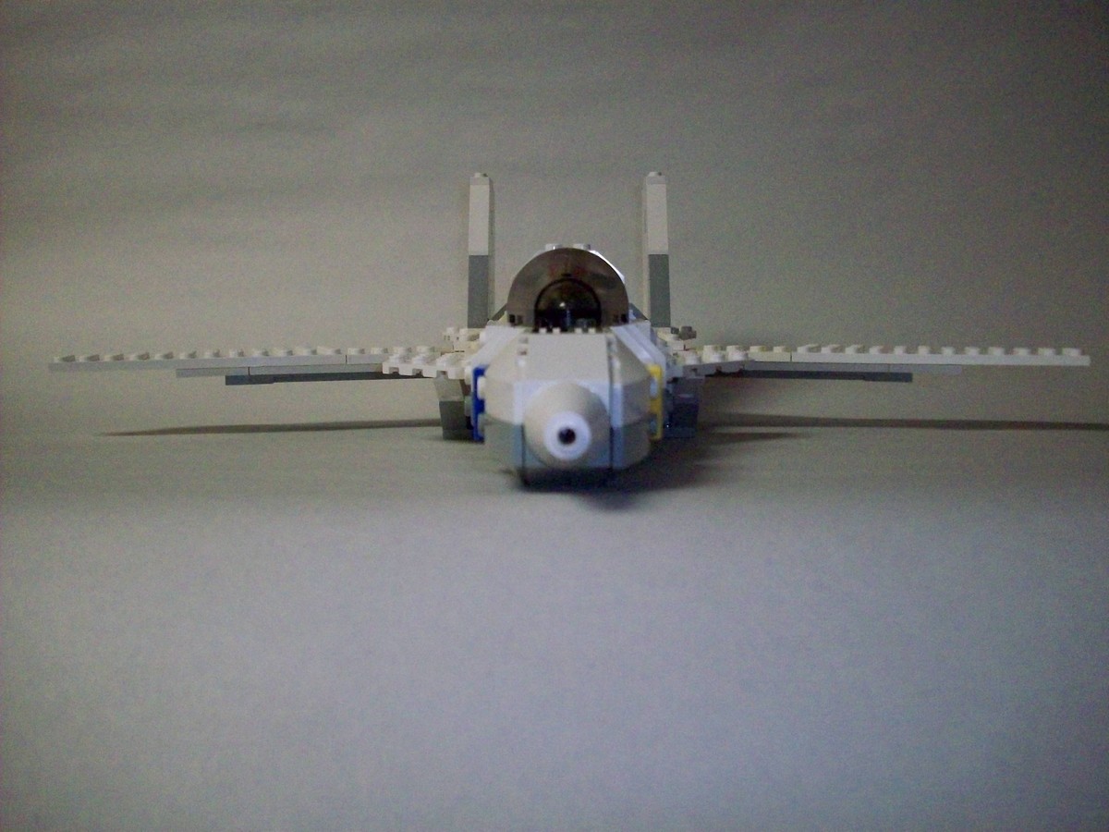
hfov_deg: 50.1
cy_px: 416
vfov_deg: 38.7
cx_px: 554
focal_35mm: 37
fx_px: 1185
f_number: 2.8
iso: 400
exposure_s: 1/128
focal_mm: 6.2
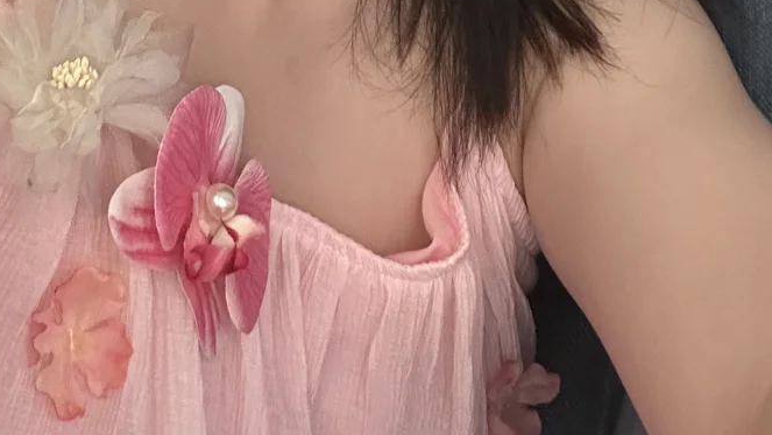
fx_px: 1453
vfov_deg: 15.6
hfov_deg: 29.4
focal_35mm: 71
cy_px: -217
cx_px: 208
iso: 320
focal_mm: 2.69
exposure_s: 1/25
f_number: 1.9
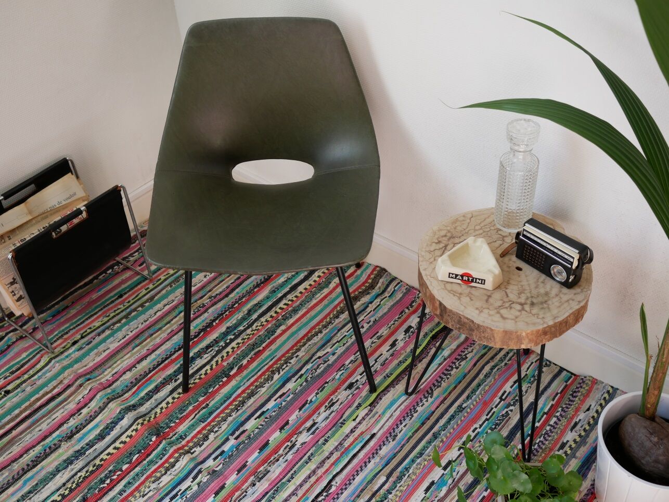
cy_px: 251
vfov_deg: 36.0
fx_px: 773
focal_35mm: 40
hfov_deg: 46.8
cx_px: 334
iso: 200
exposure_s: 1/200
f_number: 2.5
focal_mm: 20
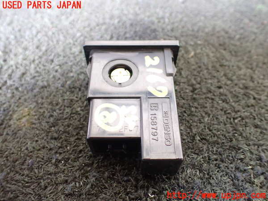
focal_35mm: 30
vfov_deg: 46.8
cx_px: 134
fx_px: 232
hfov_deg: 60.0
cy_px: 100
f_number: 2.3
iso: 1000
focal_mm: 5.4
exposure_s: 1/30
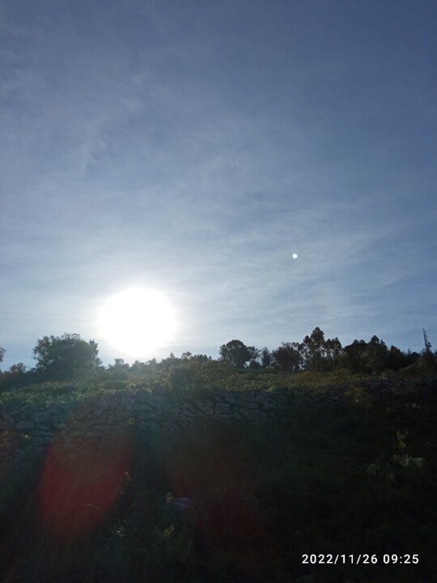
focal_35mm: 27
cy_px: 292
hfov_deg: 51.4
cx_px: 218
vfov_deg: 65.3
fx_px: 454
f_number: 2.2
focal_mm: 3.79
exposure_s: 1/3236
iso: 111
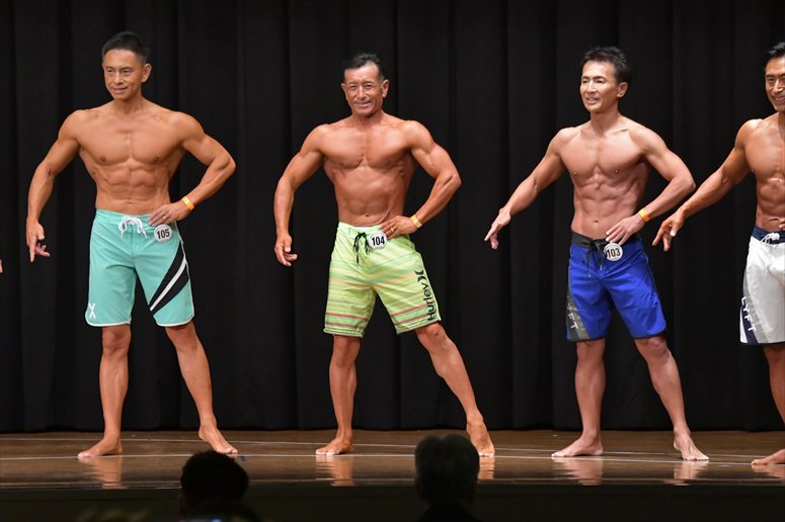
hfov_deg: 10.2
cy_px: 261
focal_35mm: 202
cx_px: 392
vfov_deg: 6.8
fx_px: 4403
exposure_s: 1/400
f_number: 5.6
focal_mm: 135
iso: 6400
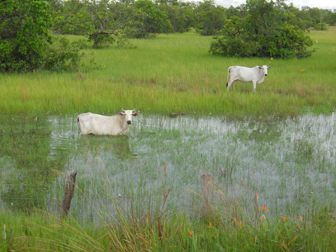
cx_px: 168
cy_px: 126
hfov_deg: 26.3
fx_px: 718
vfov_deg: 19.9
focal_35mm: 74
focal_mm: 13.2
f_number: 4.4
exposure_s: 1/250
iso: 125
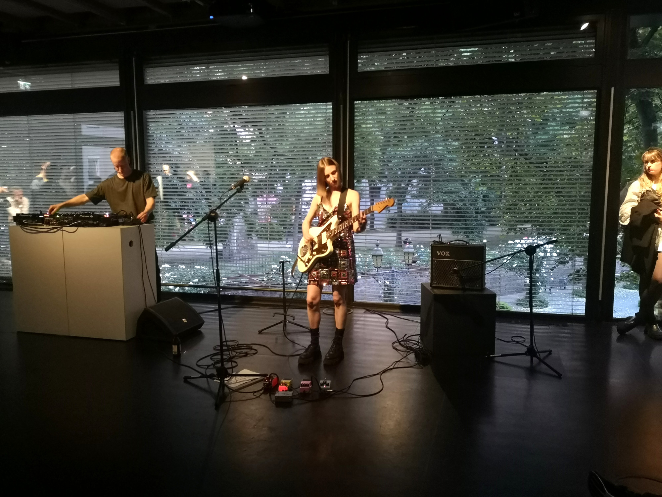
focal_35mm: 28
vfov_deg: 49.7
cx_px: 331
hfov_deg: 63.4
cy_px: 248
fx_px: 535
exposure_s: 1/17
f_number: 1.8
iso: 2000
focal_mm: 5.6
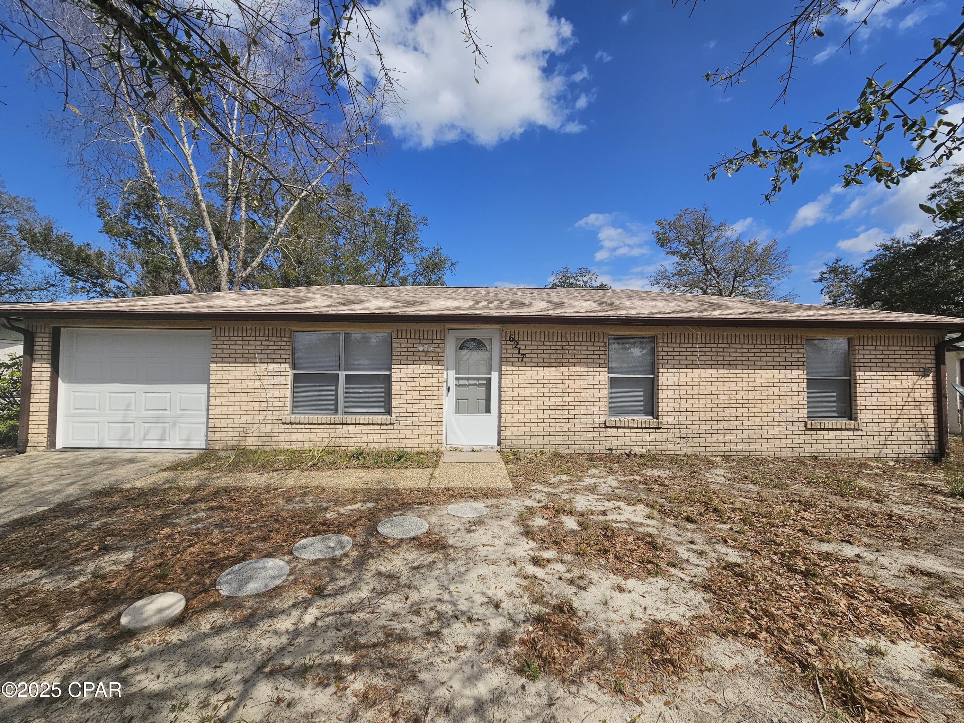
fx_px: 362
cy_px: 362
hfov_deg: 106.2
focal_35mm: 13
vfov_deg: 89.9
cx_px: 482
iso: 50
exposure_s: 1/3924
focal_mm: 2.2
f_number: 2.2
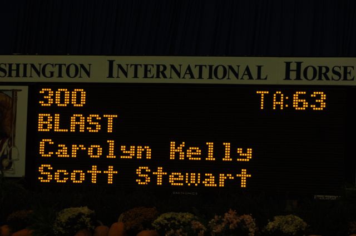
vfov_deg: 5.1
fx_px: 2667
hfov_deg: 7.6
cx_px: 178
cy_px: 118
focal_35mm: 270
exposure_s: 1/250
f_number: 4.5
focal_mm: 180
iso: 400
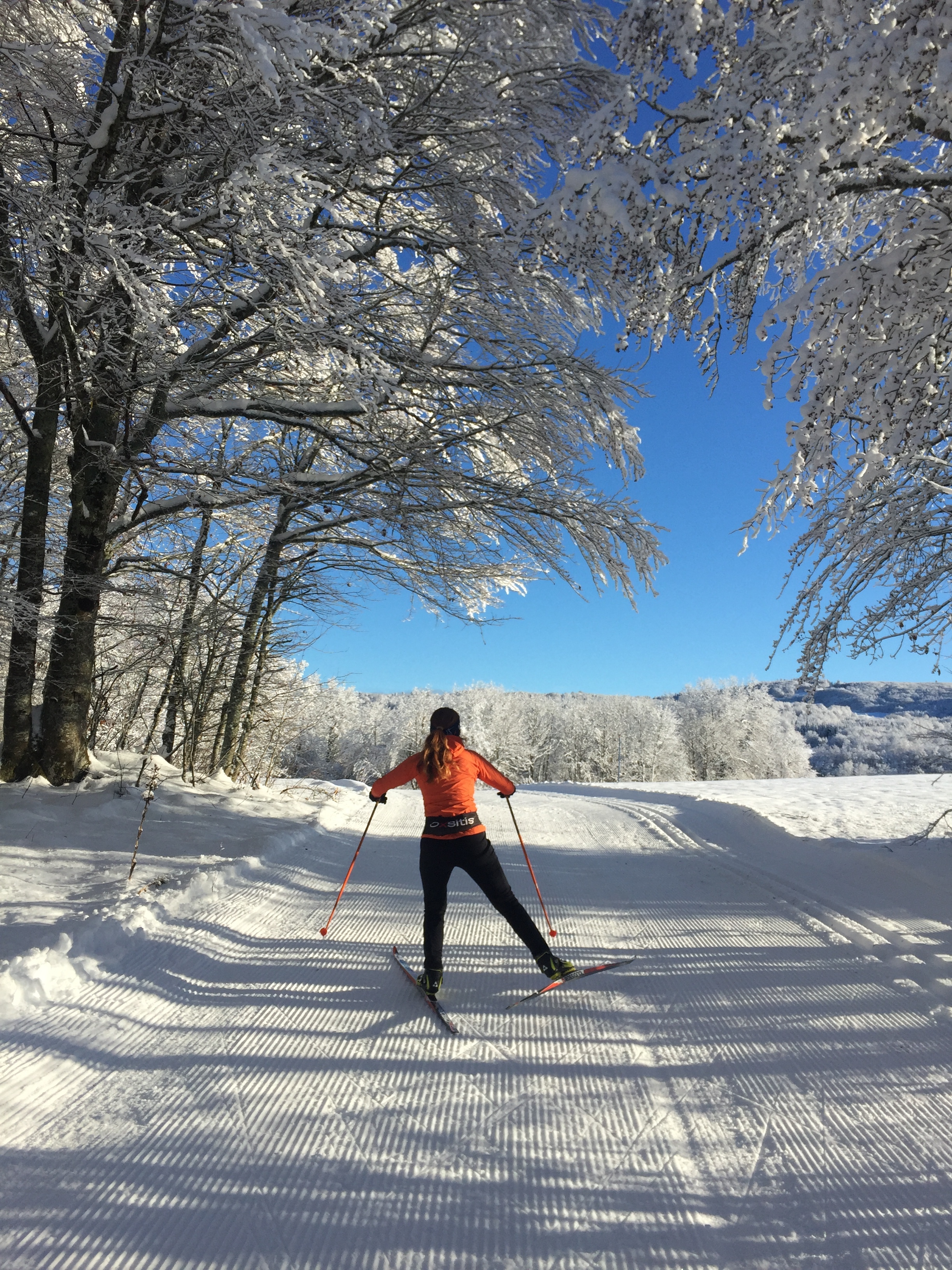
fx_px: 1063
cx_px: 476
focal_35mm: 29
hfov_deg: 48.2
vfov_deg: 61.7
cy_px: 635
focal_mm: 4.15
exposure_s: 1/2083
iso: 32
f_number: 2.2
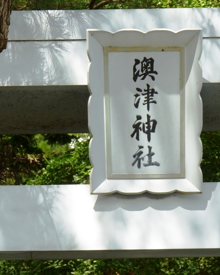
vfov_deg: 9.4
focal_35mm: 205
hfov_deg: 7.5
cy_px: 159
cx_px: 131
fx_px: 1667
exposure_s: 1/200
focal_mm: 20.8
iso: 80
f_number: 4
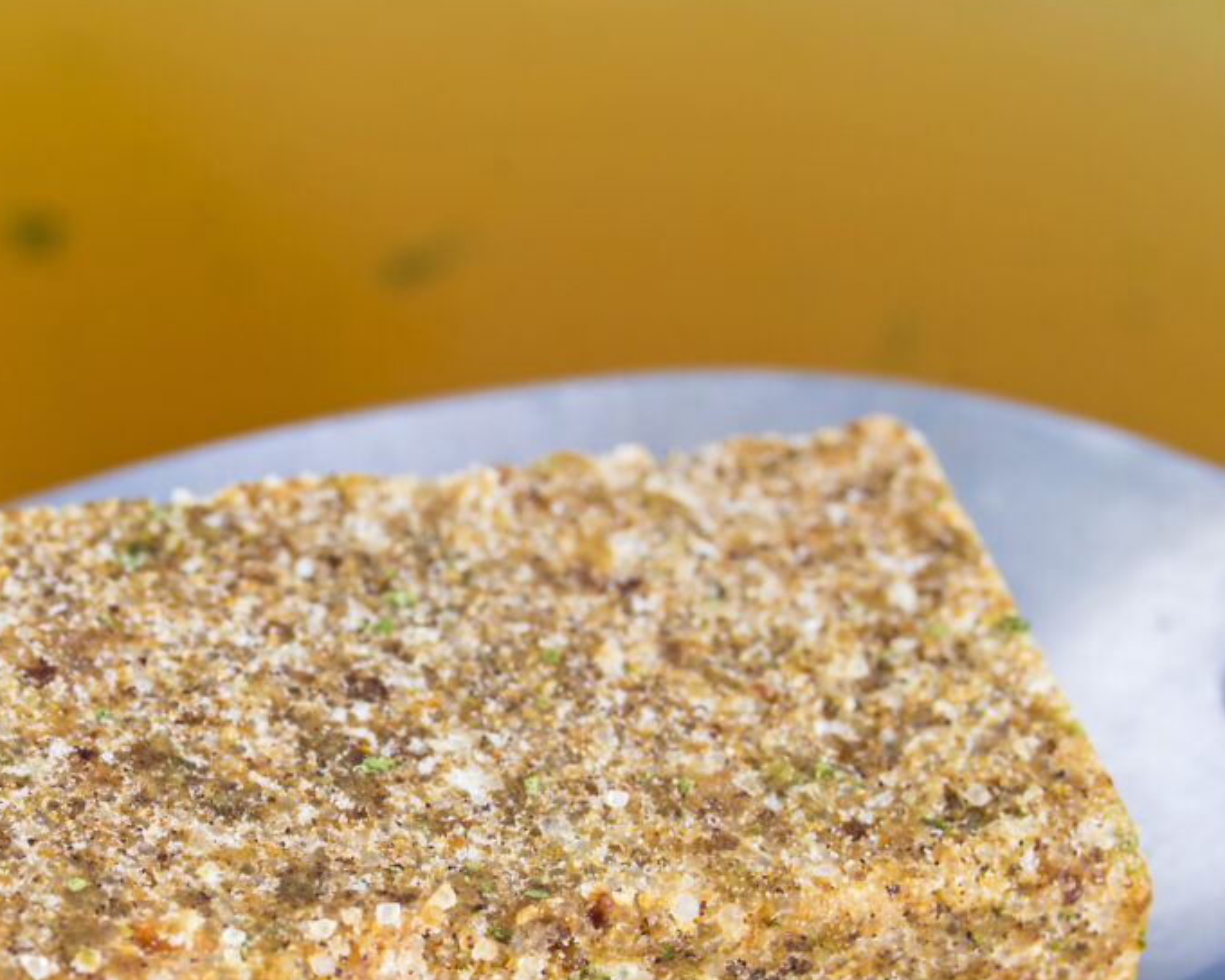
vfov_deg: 5.2
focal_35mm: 297
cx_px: 292
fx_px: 10768
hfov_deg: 6.5
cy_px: 691
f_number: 13
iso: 200
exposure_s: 1.3
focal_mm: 105
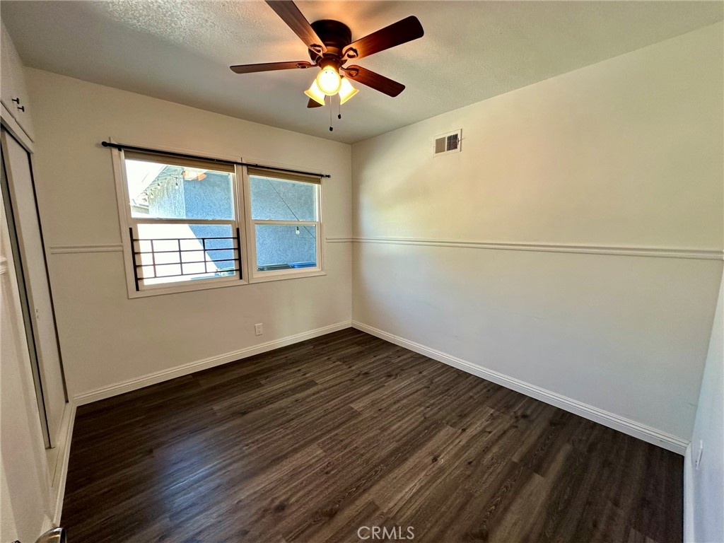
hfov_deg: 102.1
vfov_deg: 85.7
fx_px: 293
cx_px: 362
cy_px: 272
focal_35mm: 14
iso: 200
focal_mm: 2.22
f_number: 2.2
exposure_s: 1/120
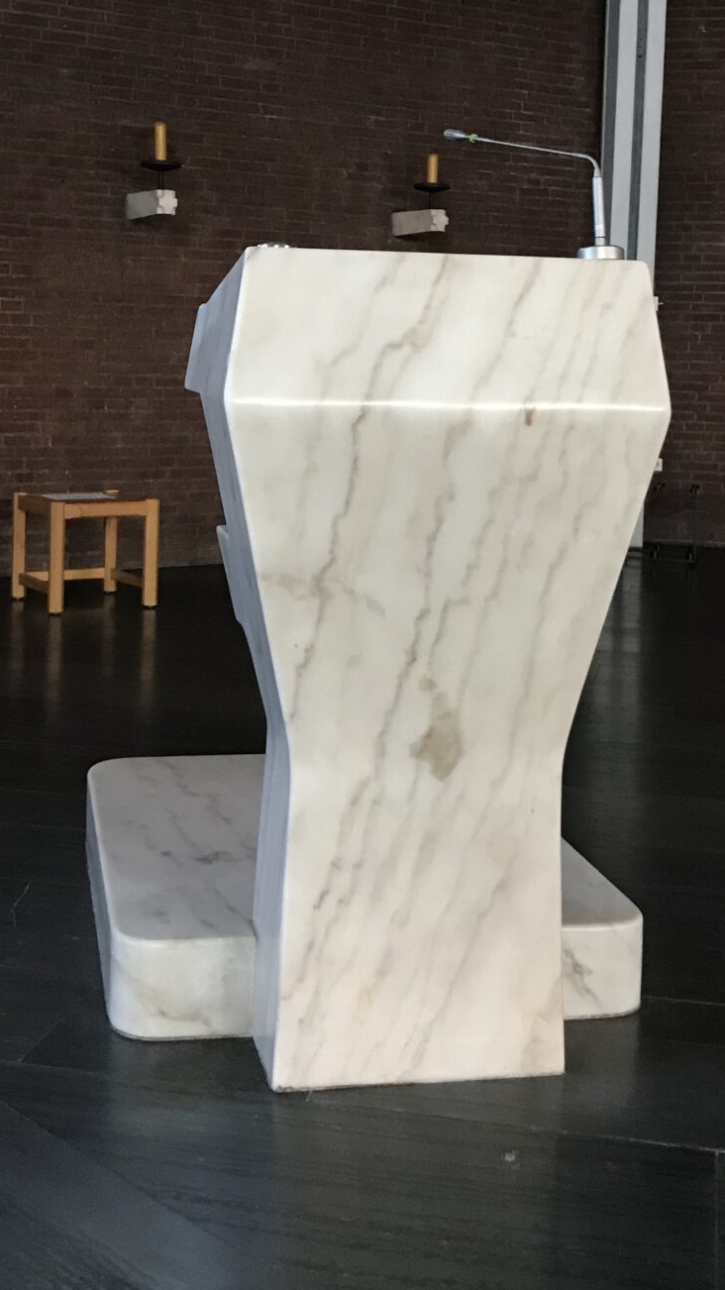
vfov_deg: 42.4
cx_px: 335
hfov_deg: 24.9
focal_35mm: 48
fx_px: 1641
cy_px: 439
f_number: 1.8
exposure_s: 1/17
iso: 100
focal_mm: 3.99
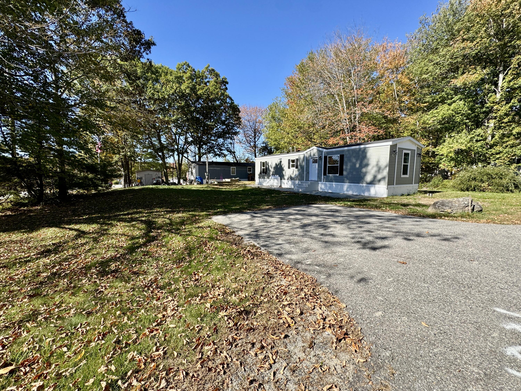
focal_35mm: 14
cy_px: 196
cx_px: 260
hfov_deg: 102.1
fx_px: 211
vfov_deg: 85.7
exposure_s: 1/1006
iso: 50
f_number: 2.2
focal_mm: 2.22
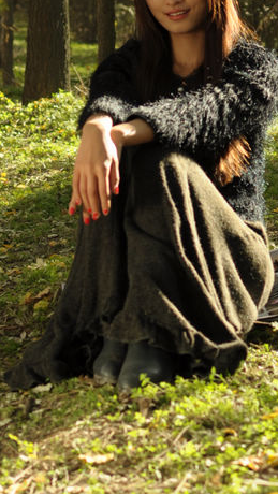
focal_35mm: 108
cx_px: 192
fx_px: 1415
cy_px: 226
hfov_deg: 11.2
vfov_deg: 19.8
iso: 200
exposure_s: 1/640
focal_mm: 35
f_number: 2.8
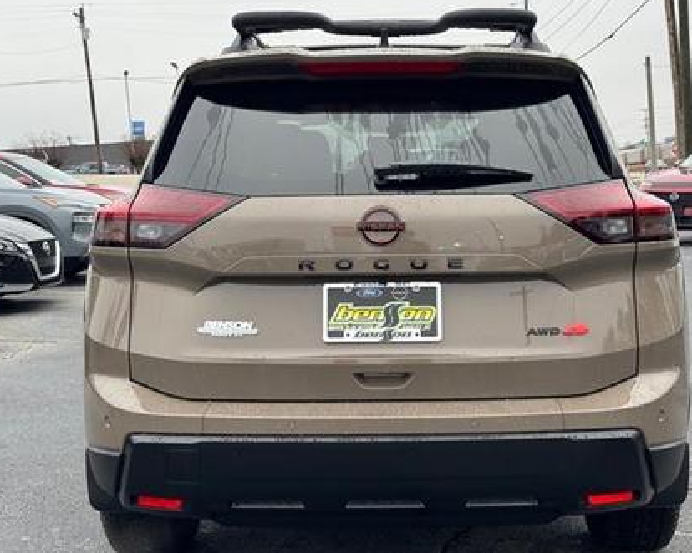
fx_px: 1167
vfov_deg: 26.7
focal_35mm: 57
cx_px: 398
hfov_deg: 33.0
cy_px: 266
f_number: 1.78
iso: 64
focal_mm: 6.76
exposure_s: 1/433
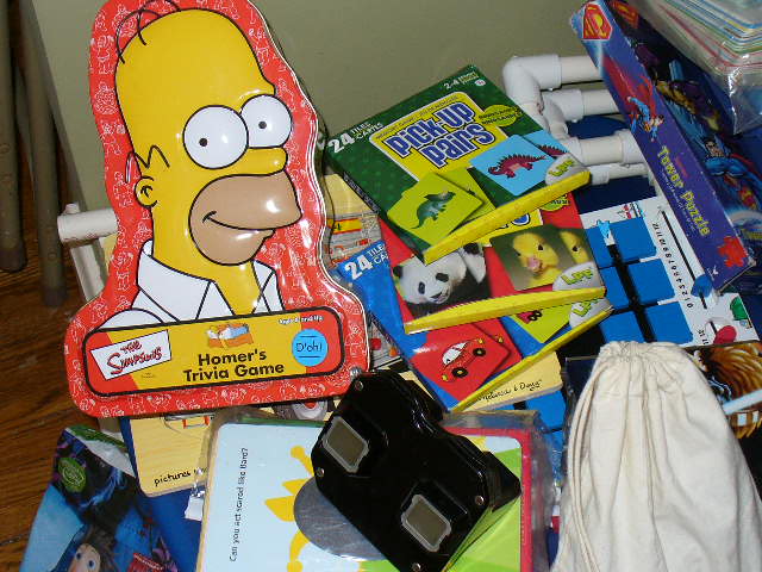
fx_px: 1145
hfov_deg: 36.8
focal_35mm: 52
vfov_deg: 28.0
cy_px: 286
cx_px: 381
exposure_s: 1/30
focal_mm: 7
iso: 100
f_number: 2.9
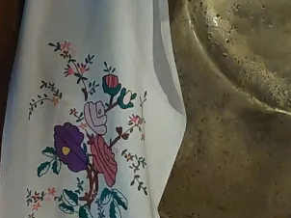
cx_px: 304
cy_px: -11
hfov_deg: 28.5
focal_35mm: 63
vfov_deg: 22.2
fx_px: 529
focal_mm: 5.23
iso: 500
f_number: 1.8
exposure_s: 1/50
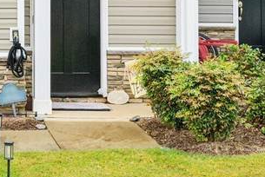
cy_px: -120
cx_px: -48
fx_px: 664
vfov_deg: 13.9
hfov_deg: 21.1
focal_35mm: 90
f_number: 8
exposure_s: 1/125
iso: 100
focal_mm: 21.5
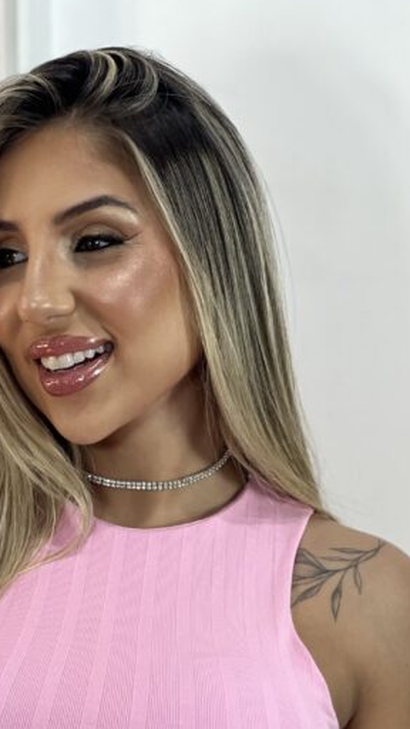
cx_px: 95
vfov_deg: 13.9
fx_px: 2957
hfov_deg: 7.9
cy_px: 644
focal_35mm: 153
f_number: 2.8
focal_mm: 9
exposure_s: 1/120
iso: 80
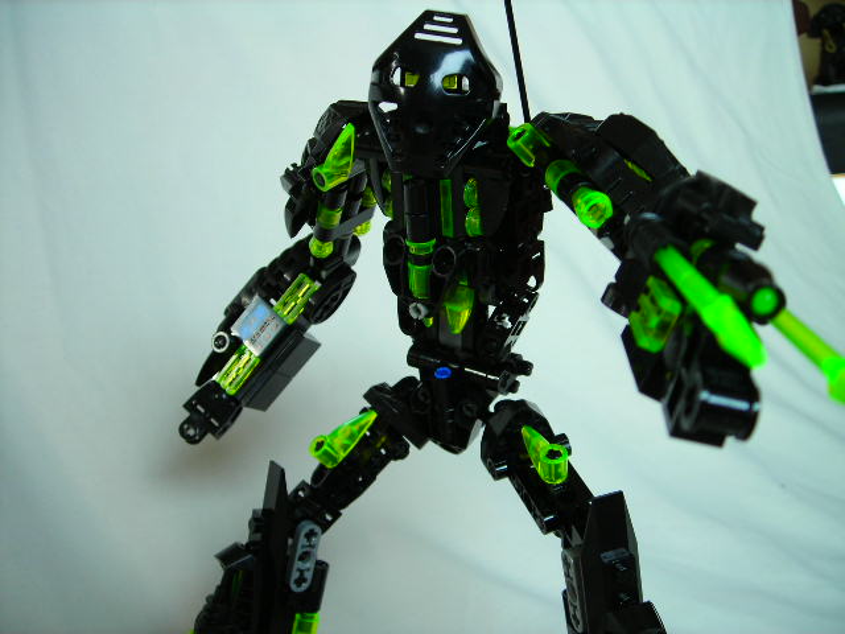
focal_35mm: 38
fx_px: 928
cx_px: 422
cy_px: 317
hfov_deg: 49.0
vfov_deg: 37.7
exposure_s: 1/19.7
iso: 50
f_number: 3.2
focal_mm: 6.3
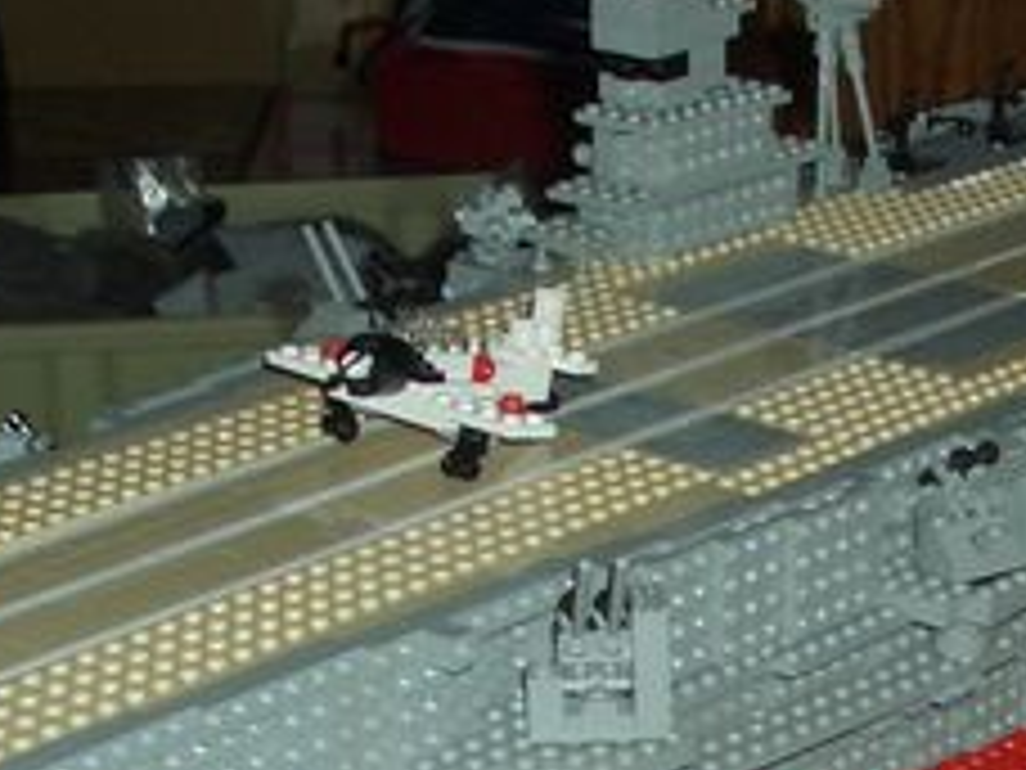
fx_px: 3646
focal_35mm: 123
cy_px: 824
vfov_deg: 11.9
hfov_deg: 15.9
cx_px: 868
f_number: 4.3
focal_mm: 5.8
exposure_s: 1/60
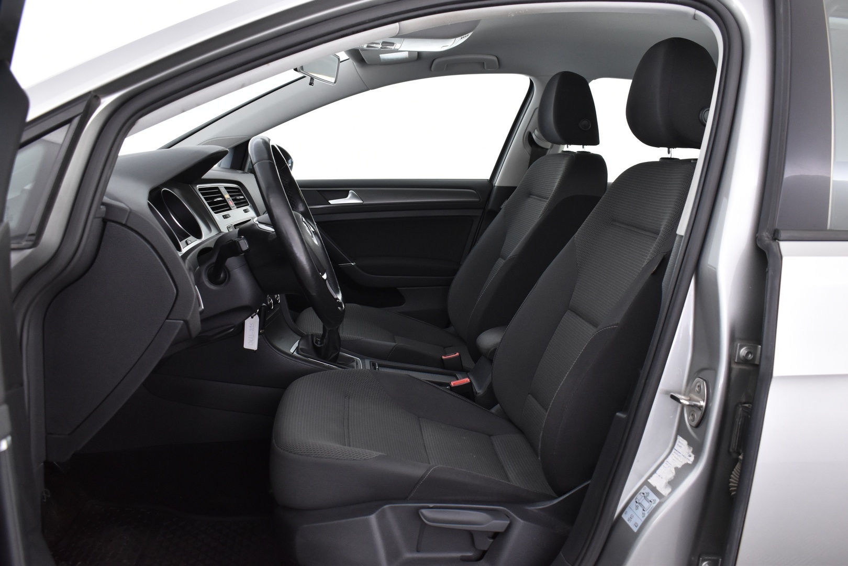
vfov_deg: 40.0
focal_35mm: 33
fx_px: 777
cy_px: 283
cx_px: 424
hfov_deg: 57.2
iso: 1250
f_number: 5.6
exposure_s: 1/10
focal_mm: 22
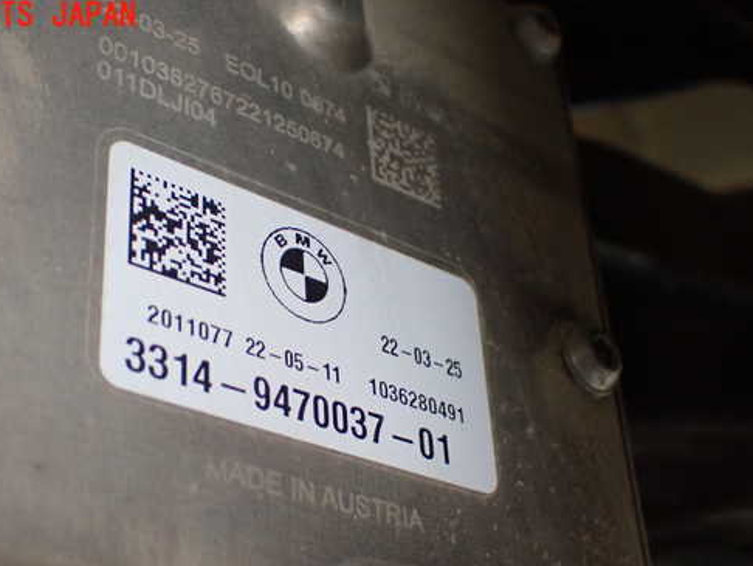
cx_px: 319
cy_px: 346
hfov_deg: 33.2
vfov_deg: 25.2
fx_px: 1262
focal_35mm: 58
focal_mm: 8.4
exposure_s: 1/125
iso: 800
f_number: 3.1
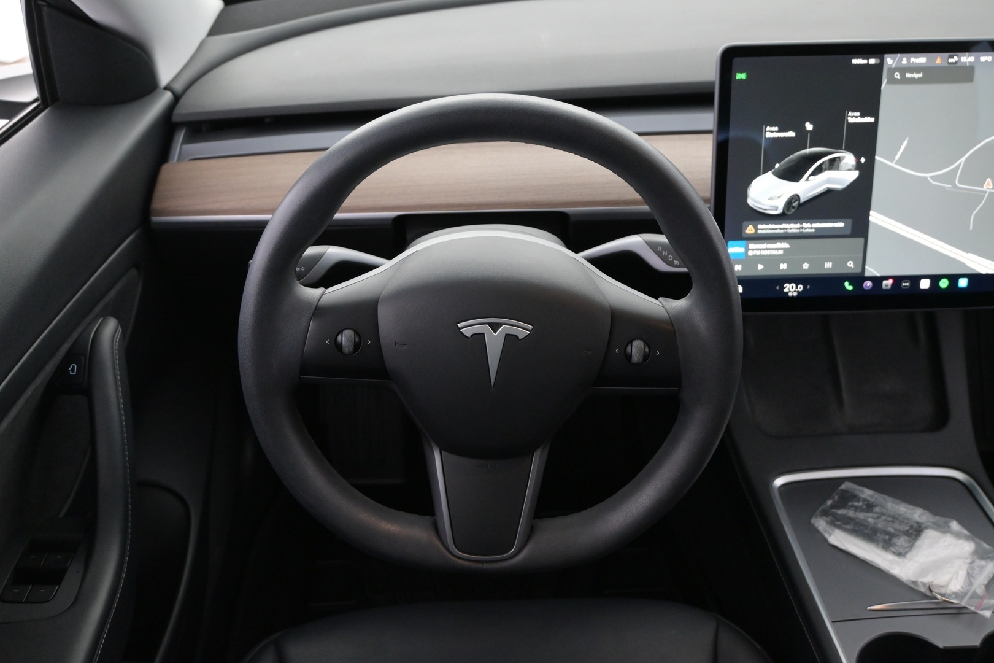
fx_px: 953
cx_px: 497
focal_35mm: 34
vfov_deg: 38.4
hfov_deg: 55.1
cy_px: 332
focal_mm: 23
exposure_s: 1/50
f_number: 4.2
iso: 2500
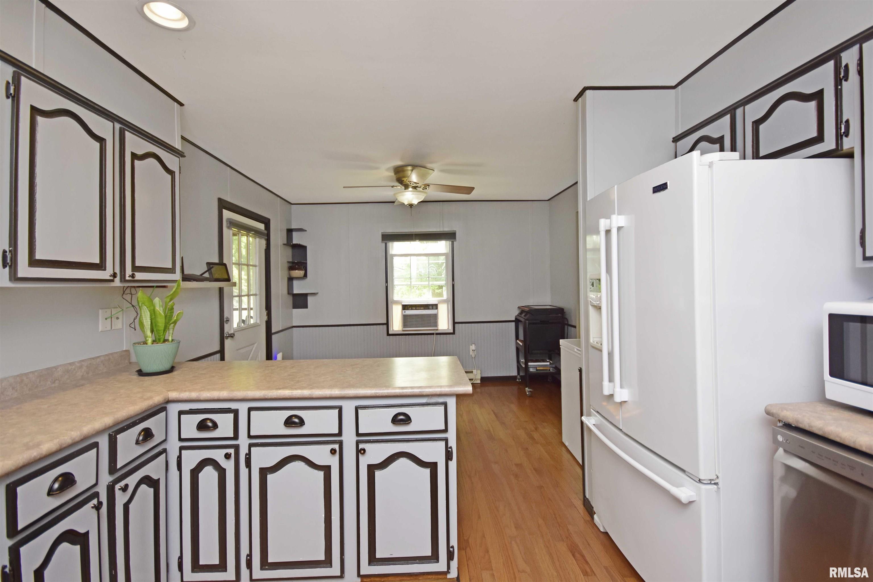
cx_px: 436
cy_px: 291
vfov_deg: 77.3
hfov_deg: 100.4
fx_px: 364
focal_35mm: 15
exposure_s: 1/160
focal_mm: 10
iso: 500
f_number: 4
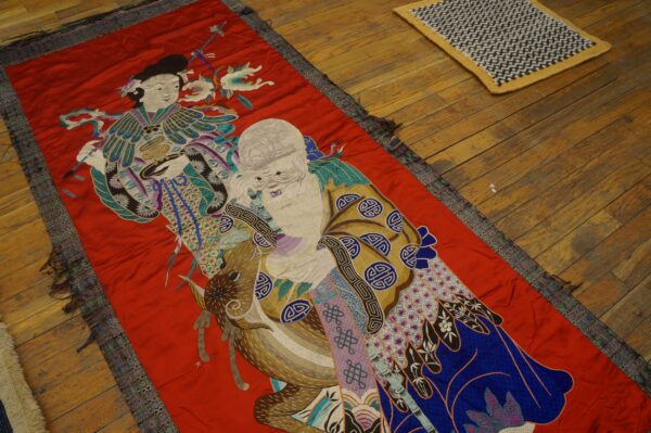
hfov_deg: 67.4
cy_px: 216
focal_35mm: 27
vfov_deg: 47.9
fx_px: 488
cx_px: 326
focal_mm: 18
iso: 500
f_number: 4
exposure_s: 1/60
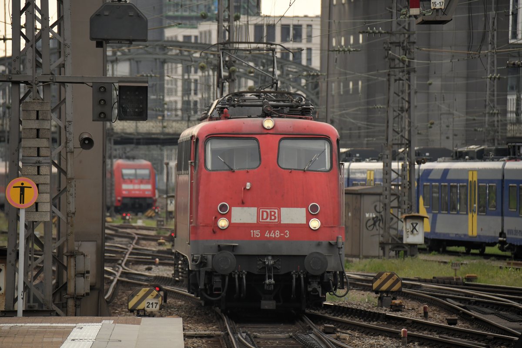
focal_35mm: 360
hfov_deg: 5.7
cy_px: 174
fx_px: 5220
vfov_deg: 3.8
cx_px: 261
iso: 500
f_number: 5.6
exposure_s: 1/640
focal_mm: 240
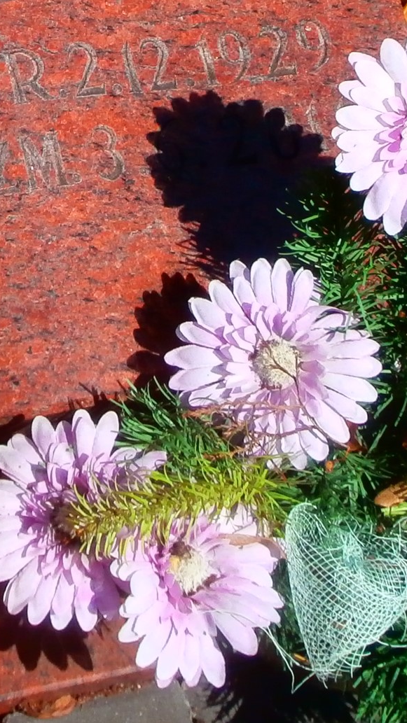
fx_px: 2302
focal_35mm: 120
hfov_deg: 10.1
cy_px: -43
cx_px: 56
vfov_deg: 17.3
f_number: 3.9
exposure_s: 1/1000
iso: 100
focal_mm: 6.67
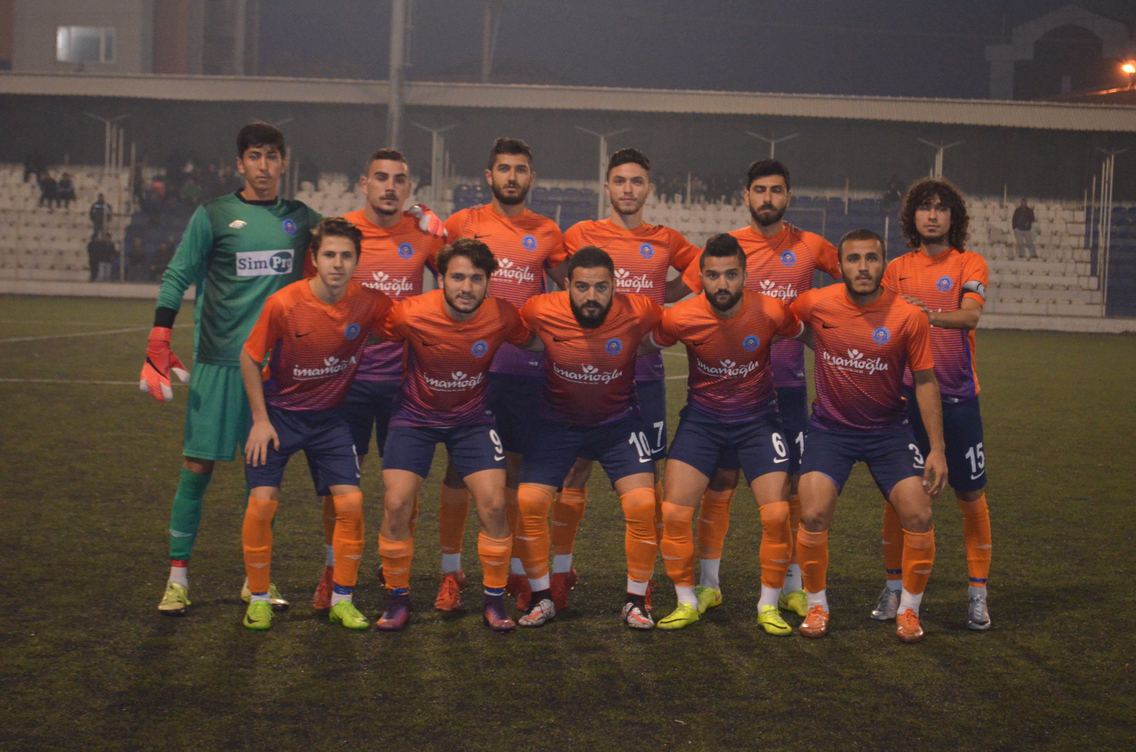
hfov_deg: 24.7
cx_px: 568
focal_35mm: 82
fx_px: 2598
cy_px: 376
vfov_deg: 16.5
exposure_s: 1/60
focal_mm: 55
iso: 3200
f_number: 5.6
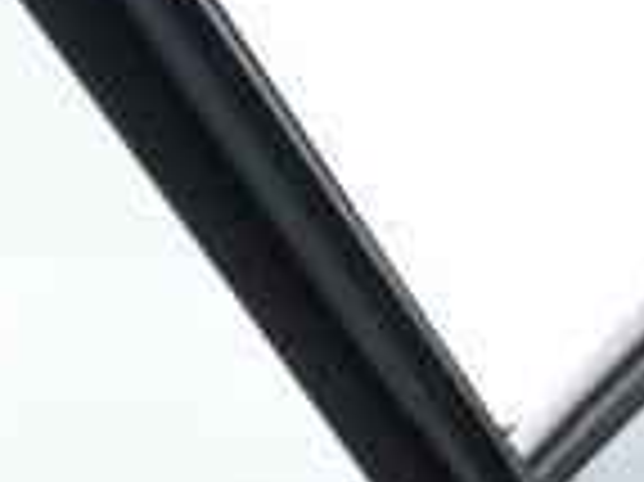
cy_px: 1471
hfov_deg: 7.2
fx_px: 4610
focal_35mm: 248
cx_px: 1891
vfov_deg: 5.6
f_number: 2.8
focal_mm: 24
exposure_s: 1/40
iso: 125
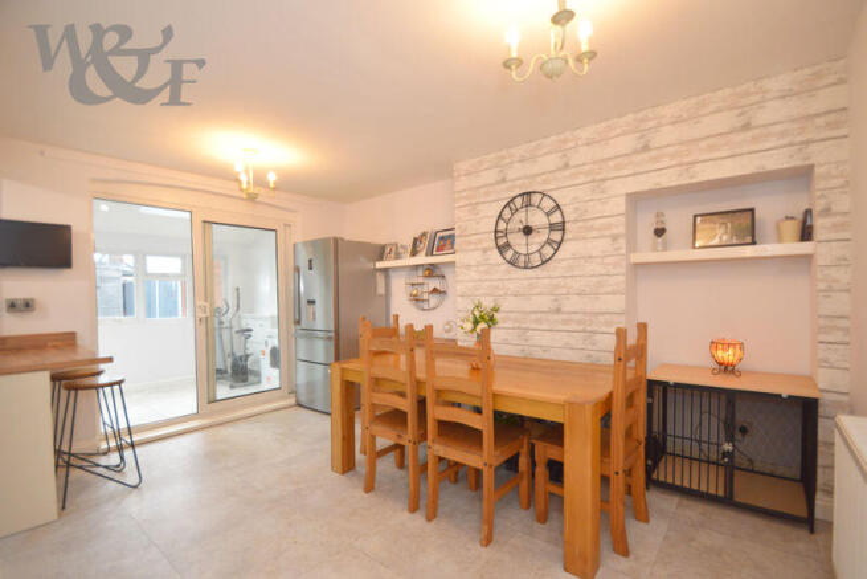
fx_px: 361
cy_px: 290
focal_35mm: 15
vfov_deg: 77.4
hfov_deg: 100.4
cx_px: 434
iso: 400
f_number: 4
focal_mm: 10
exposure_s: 1/60
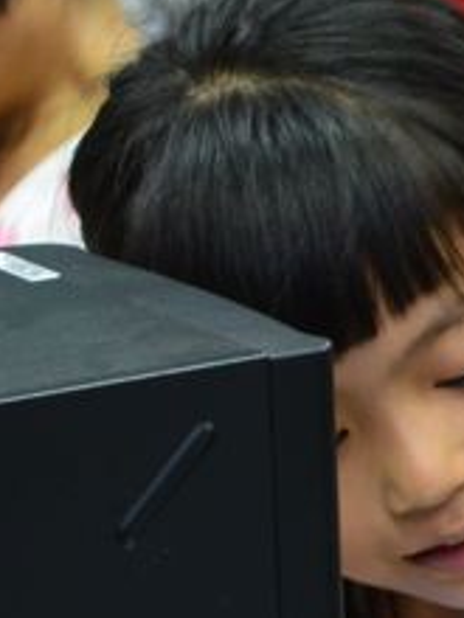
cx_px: 844
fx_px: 5143
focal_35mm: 288
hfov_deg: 5.1
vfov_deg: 6.9
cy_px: 639
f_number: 5.6
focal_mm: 55
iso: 800
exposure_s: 1/15
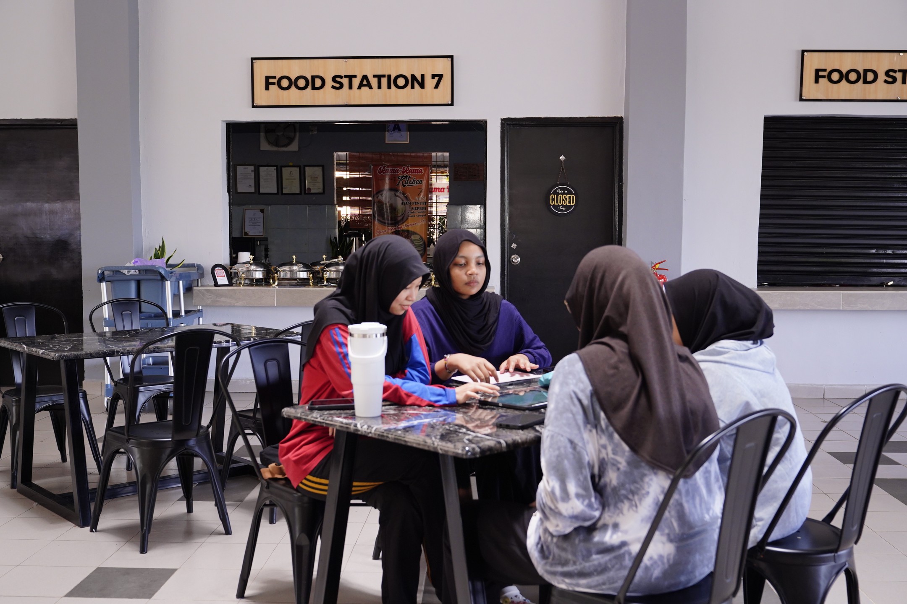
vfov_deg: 35.1
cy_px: 302
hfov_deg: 50.7
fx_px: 957
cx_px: 454
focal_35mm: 38
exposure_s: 1/250
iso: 1600
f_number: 4
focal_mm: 38
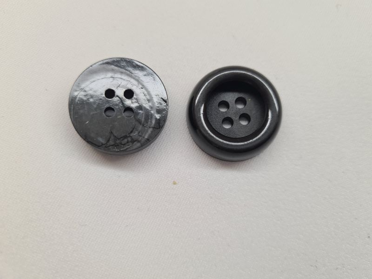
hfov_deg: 67.3
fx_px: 279
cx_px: 186
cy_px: 140
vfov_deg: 53.1
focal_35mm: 26
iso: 50
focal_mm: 5.4
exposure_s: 1/176
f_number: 1.8
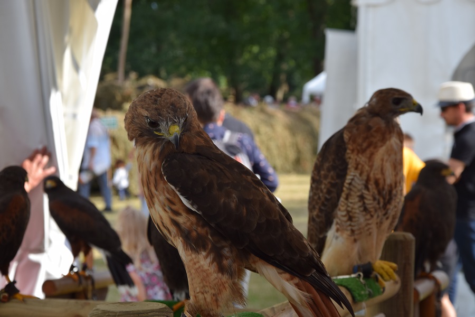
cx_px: 238
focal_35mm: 112
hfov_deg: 18.2
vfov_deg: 12.2
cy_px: 158
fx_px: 1484
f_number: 8
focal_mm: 75
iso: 220
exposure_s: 1/250
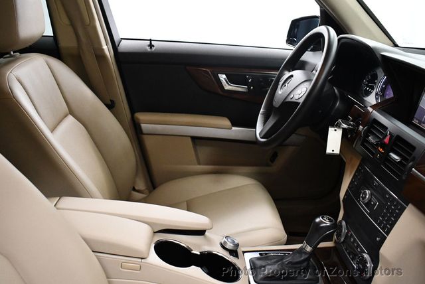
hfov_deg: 53.1
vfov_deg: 36.9
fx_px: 425
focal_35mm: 36
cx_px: 212
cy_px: 142
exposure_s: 1/125
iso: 2800
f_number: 3.5
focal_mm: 18
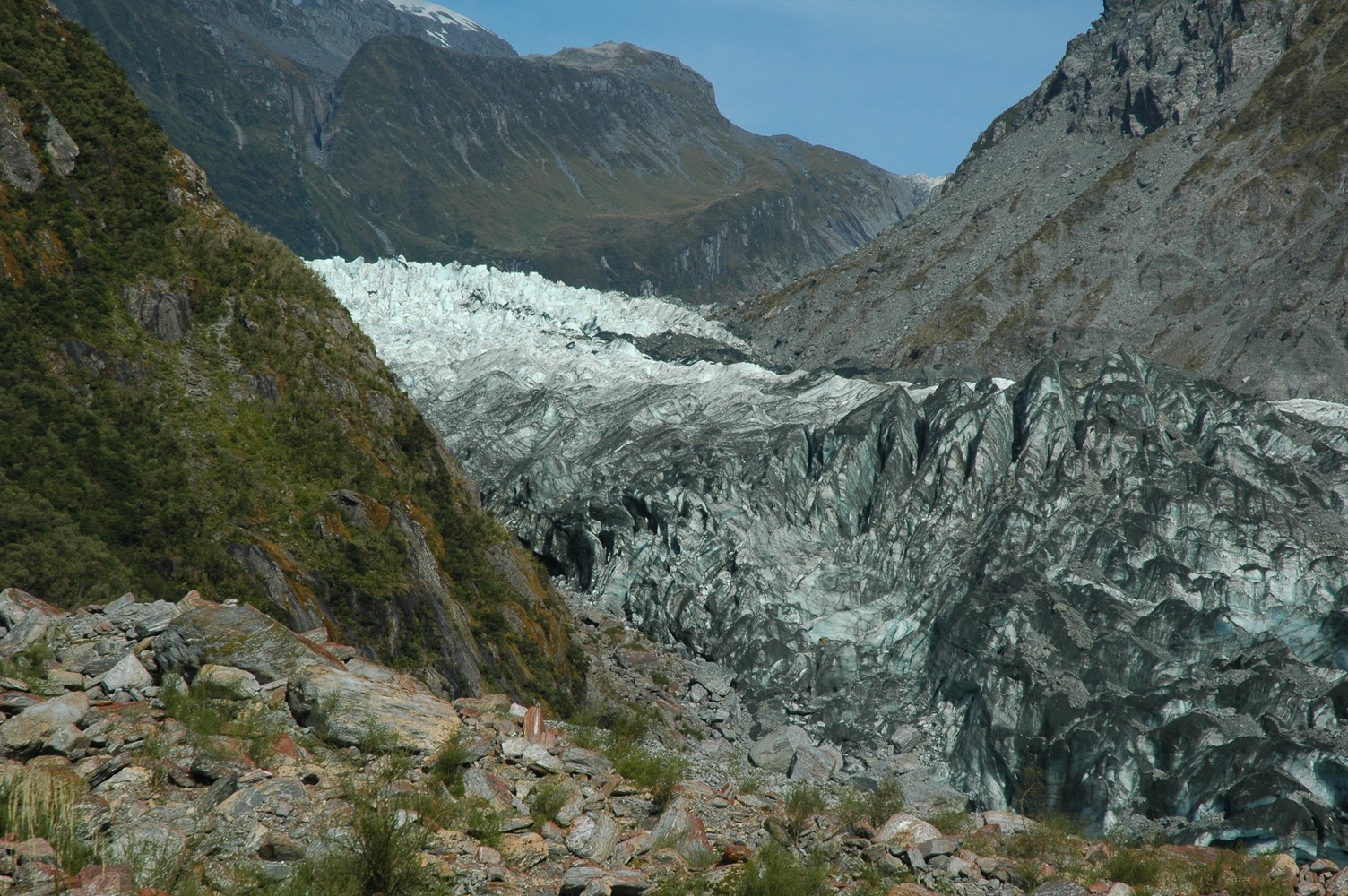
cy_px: 448
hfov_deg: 19.5
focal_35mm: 105
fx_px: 3928
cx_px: 674
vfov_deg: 13.0
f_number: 10
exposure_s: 1/400
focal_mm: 70
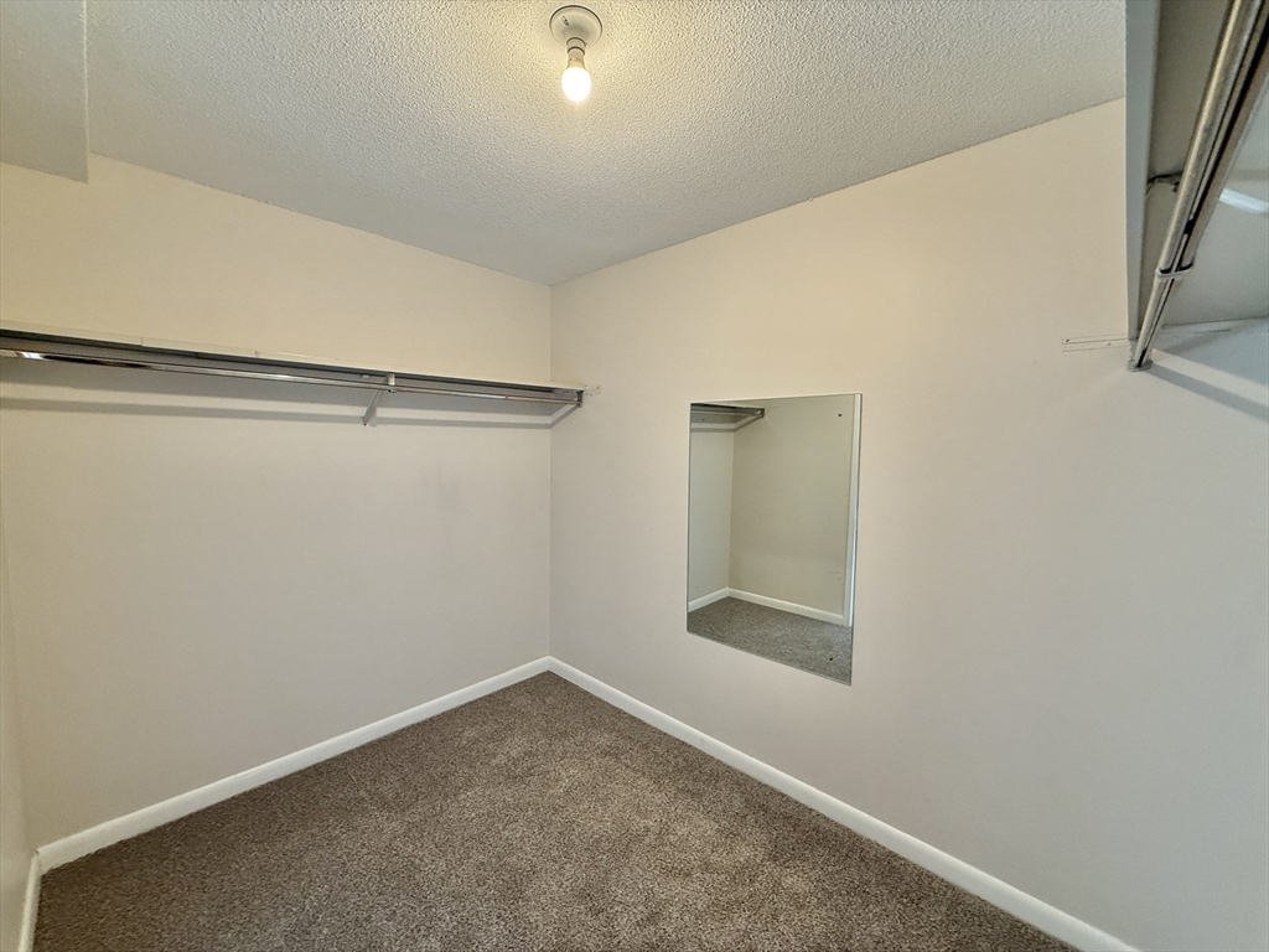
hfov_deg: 102.1
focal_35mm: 14
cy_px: 476
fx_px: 513
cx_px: 634
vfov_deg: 85.7
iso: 200
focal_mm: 2.22
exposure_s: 1/60
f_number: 2.2
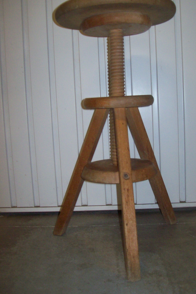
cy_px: 138
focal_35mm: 41
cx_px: 115
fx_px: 335
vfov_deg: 47.4
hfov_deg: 32.6
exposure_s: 1/64
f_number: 2.7
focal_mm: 6
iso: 200
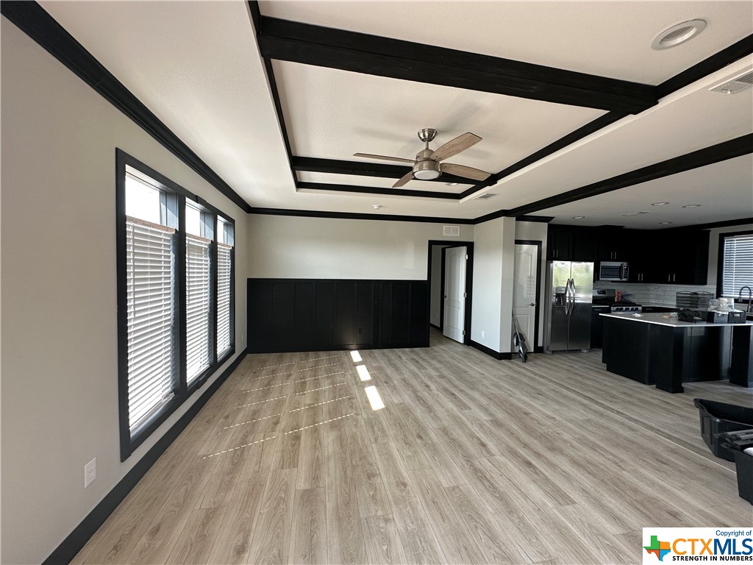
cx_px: 376
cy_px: 282
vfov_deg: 85.7
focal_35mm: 14
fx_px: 305
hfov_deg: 102.1
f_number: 2.2
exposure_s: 1/99
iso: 125
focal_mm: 2.22
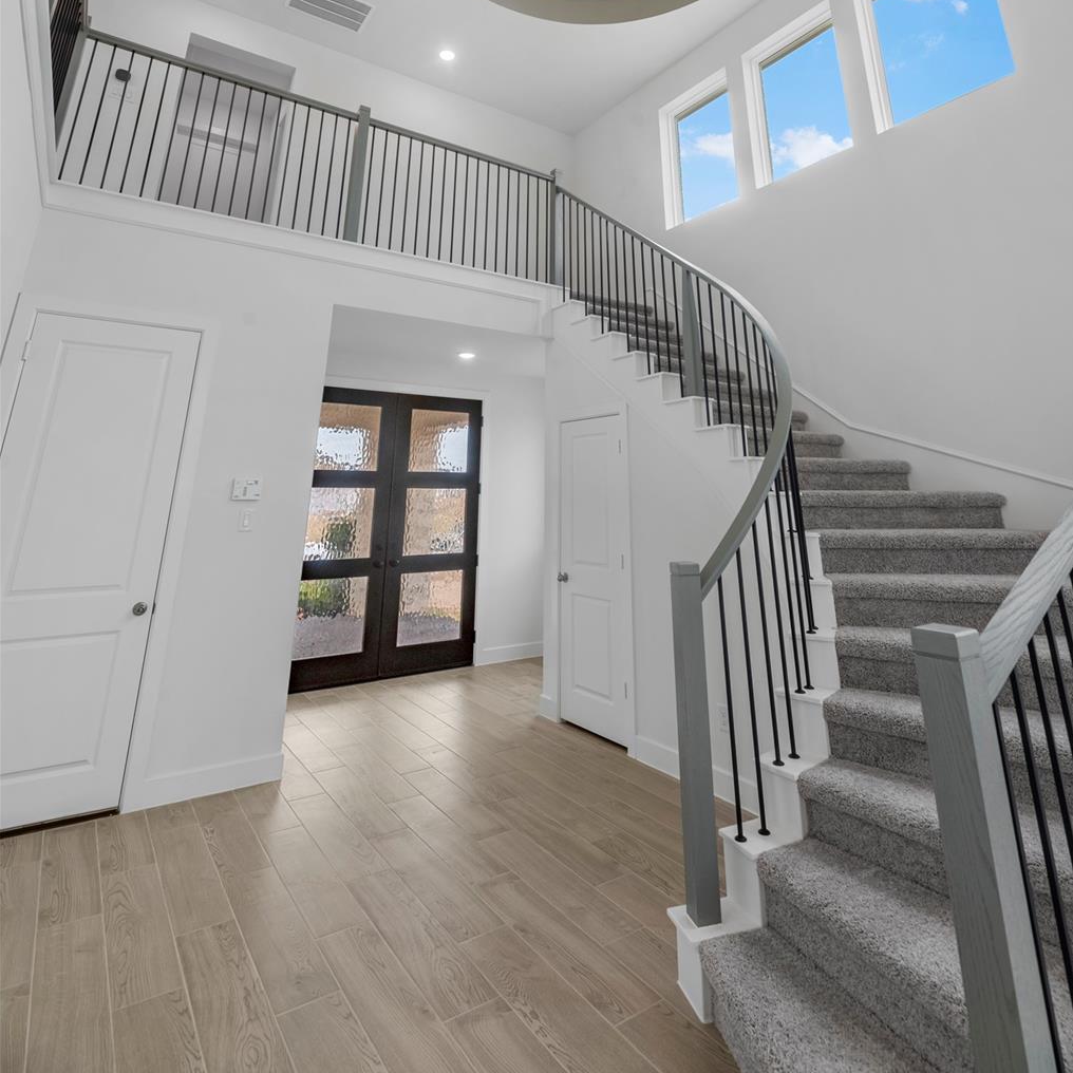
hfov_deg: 80.7
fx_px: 631
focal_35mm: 18
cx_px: 540
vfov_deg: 75.4
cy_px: 279
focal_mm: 14
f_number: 9
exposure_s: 1/13
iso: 250
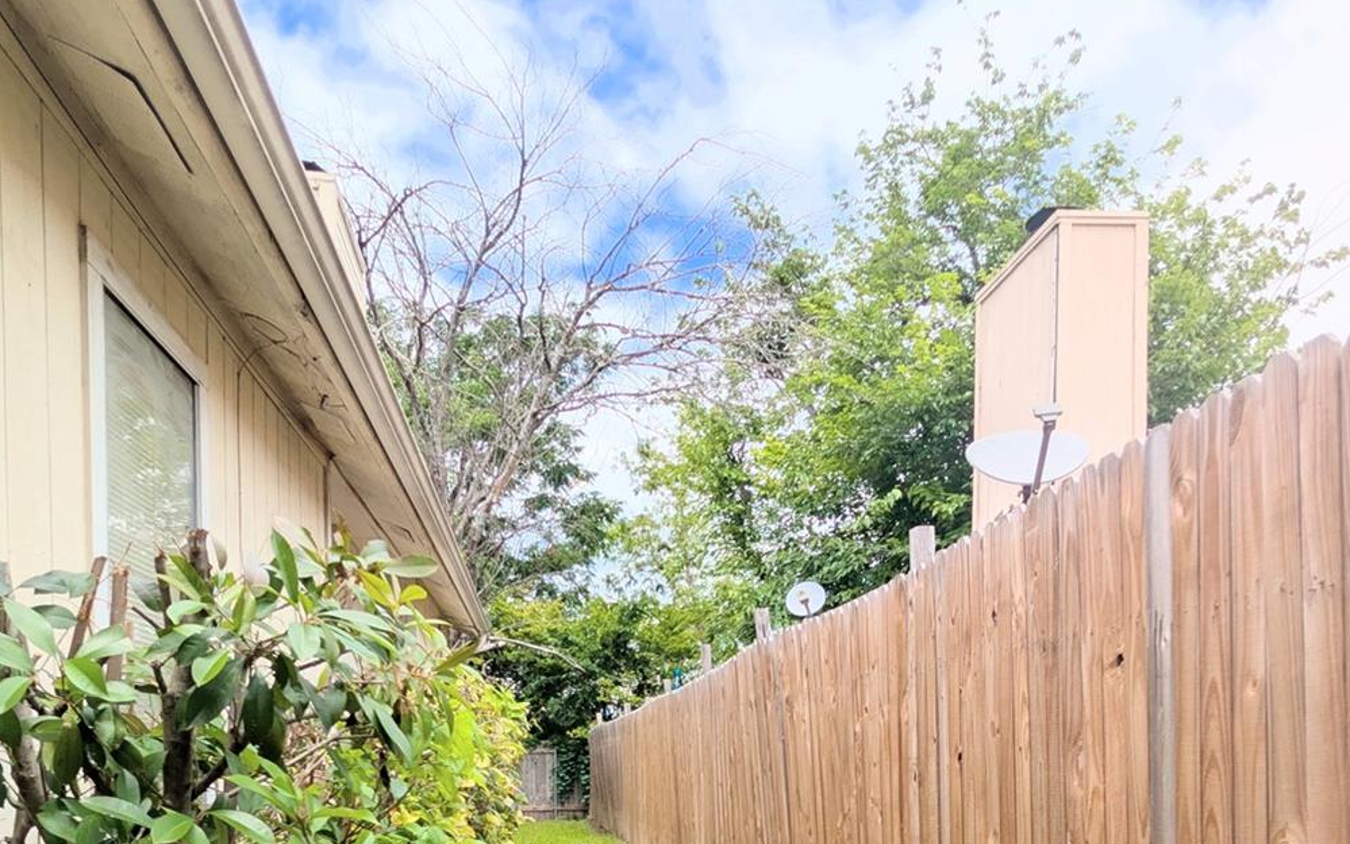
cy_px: 766
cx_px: 591
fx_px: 957
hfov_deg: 70.1
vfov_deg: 43.4
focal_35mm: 26
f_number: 1.7
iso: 52
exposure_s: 1/3058
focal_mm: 2.02
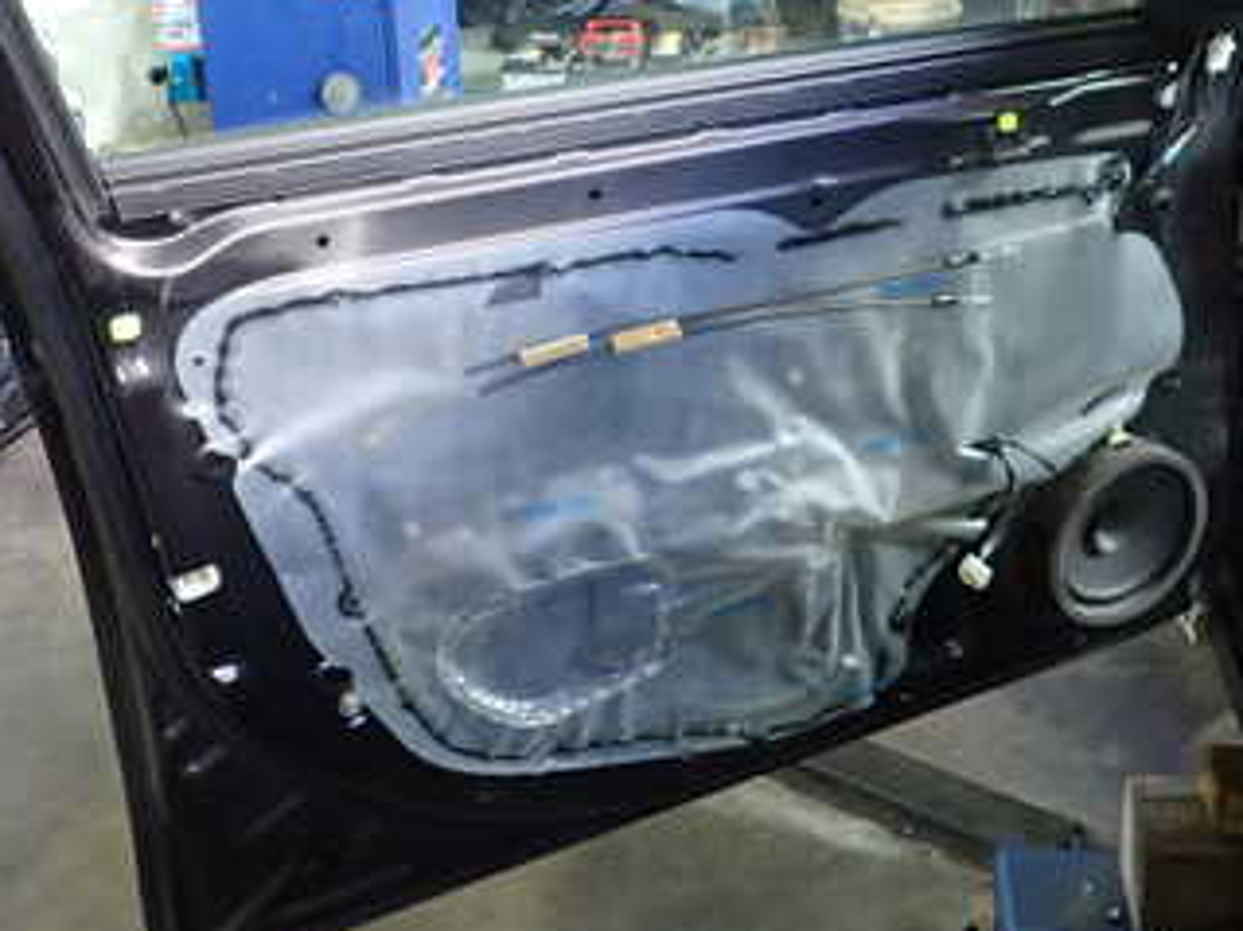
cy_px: 214
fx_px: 1687
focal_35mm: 47
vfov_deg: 30.3
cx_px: 573
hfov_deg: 40.4
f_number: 2
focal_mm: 4.5
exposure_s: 1/30
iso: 400
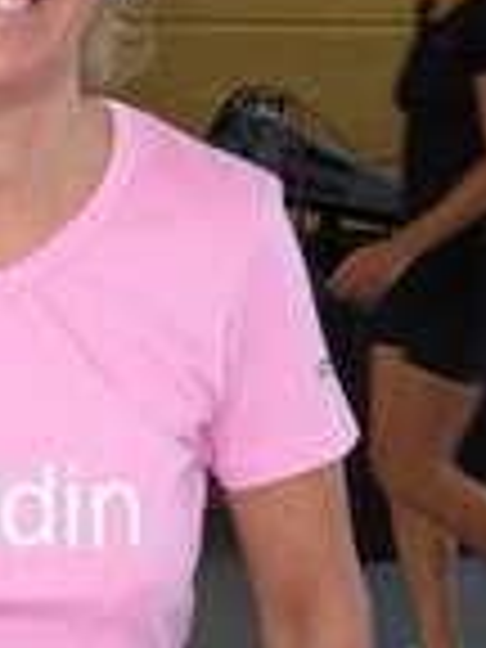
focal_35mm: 140
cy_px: 428
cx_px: -29
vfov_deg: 14.1
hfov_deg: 10.5
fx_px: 2621
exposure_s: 1/98.7
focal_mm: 9.5
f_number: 3.3
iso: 173
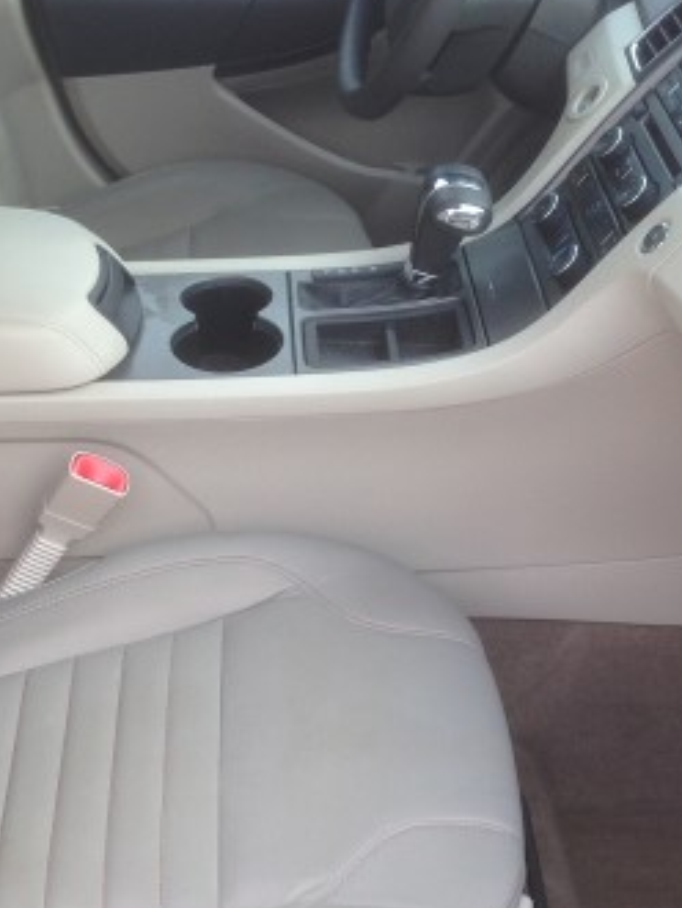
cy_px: 465
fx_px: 1679
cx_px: 371
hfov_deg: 23.0
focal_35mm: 64
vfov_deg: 30.2
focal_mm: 4.12
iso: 50
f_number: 2.4
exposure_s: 1/136
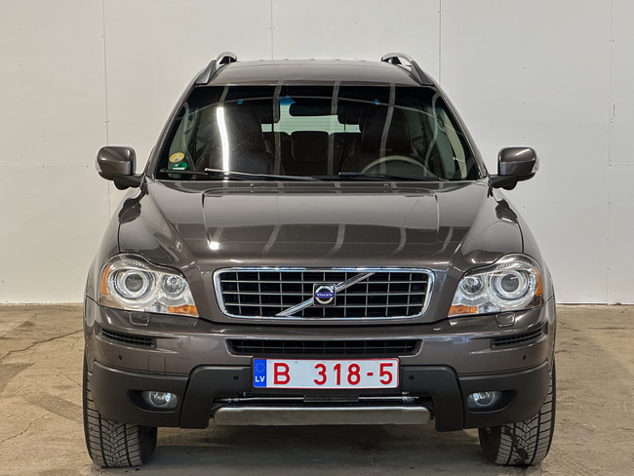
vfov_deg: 19.2
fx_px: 1411
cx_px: 317
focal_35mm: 77
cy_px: 238
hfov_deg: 25.3
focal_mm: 9
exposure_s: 1/50
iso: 320
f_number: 2.8
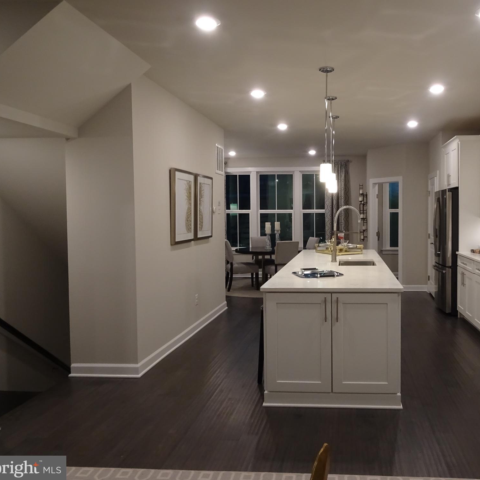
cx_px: 314
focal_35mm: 29
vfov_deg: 55.6
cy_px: 236
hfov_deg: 54.6
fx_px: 455
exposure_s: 1/30
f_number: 3.5
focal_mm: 4.1
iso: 250
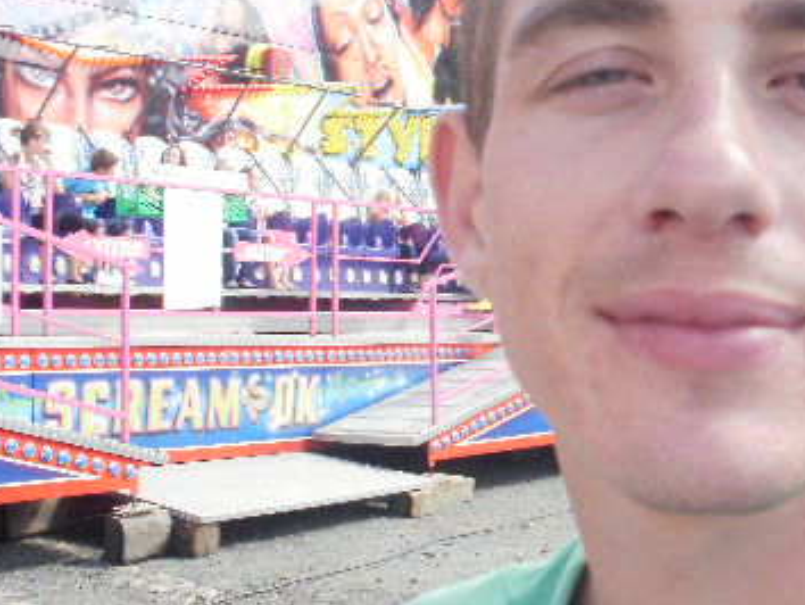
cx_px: 675
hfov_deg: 29.0
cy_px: 298
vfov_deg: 22.6
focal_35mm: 65
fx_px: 1513
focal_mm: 6.3
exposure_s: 1/100
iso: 100
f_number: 5.6
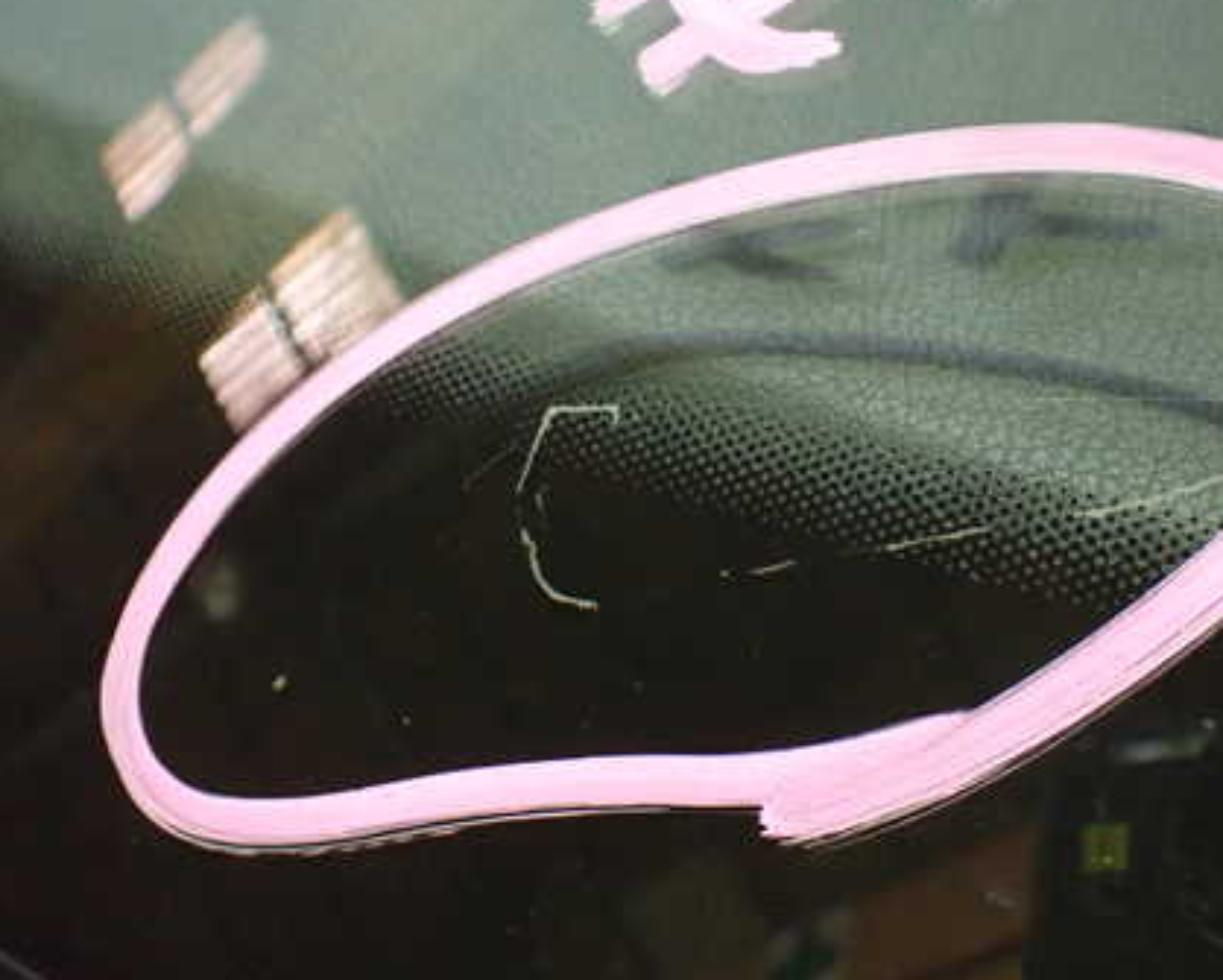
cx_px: 729
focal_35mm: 42
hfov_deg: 43.6
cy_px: 427
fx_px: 1521
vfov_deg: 35.7
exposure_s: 1/30
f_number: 2.3
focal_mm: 5.4
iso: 1000
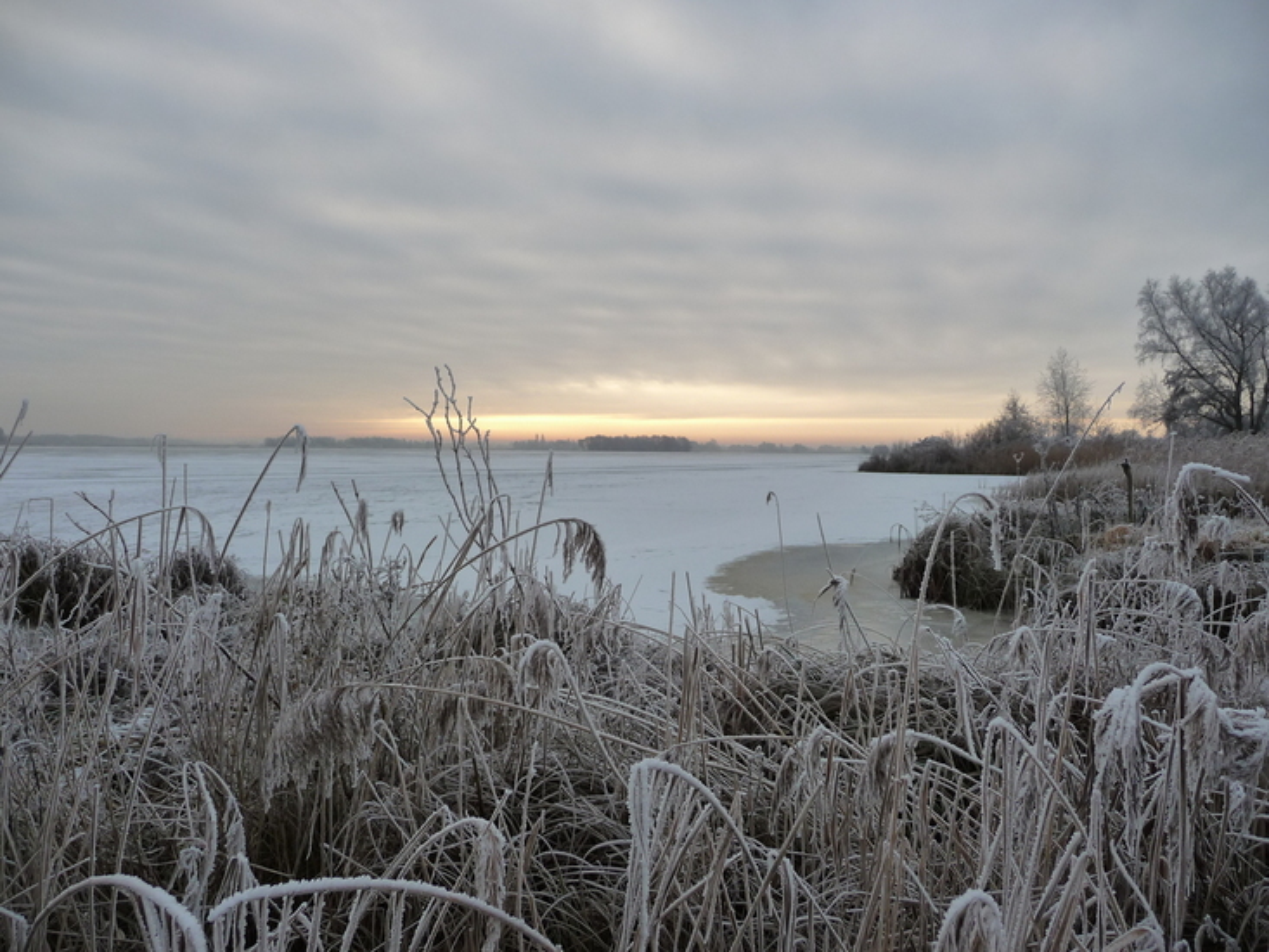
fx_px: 1027
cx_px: 634
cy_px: 476
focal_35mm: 28
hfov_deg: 63.4
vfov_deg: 49.8
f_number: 3.3
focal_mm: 4.7
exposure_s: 1/400
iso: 160
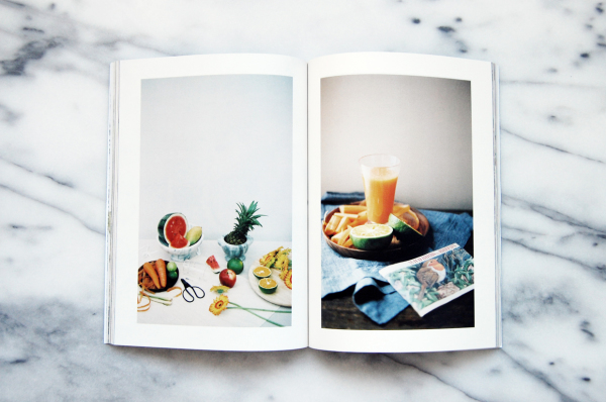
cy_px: 201
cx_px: 303
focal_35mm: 45
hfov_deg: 43.7
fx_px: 756
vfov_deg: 29.8
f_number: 5.6
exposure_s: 1/125
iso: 400
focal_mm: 30
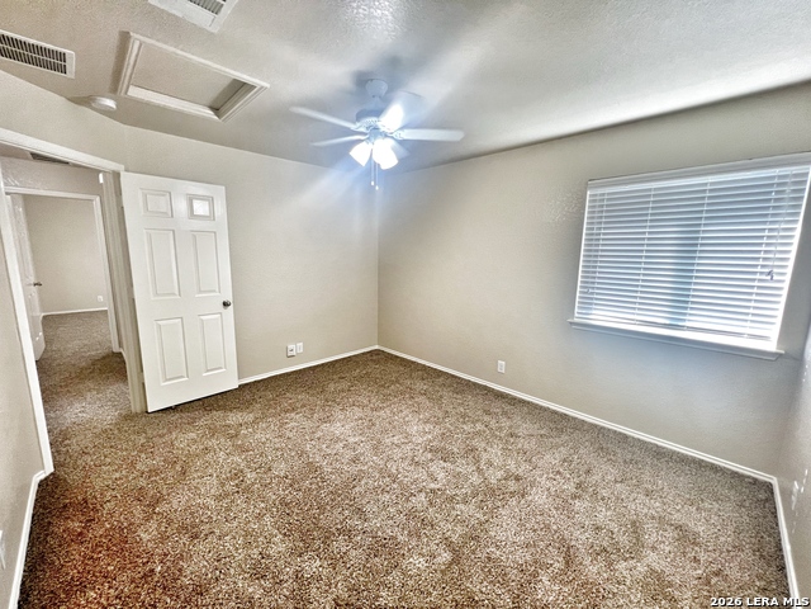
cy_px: 304
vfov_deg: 89.9
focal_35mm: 13
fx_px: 305
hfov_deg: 106.2
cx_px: 406
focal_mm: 1.57
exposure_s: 1/60
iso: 160
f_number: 1.8
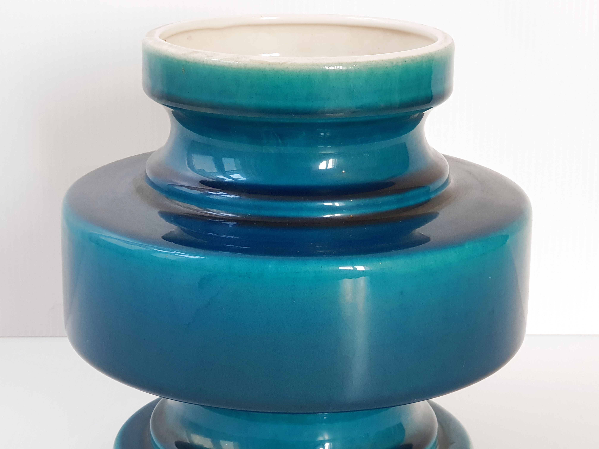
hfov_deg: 36.8
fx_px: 900
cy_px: 224
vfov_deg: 28.0
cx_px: 300
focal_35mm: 52
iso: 200
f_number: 2.4
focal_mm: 6
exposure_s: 1/33
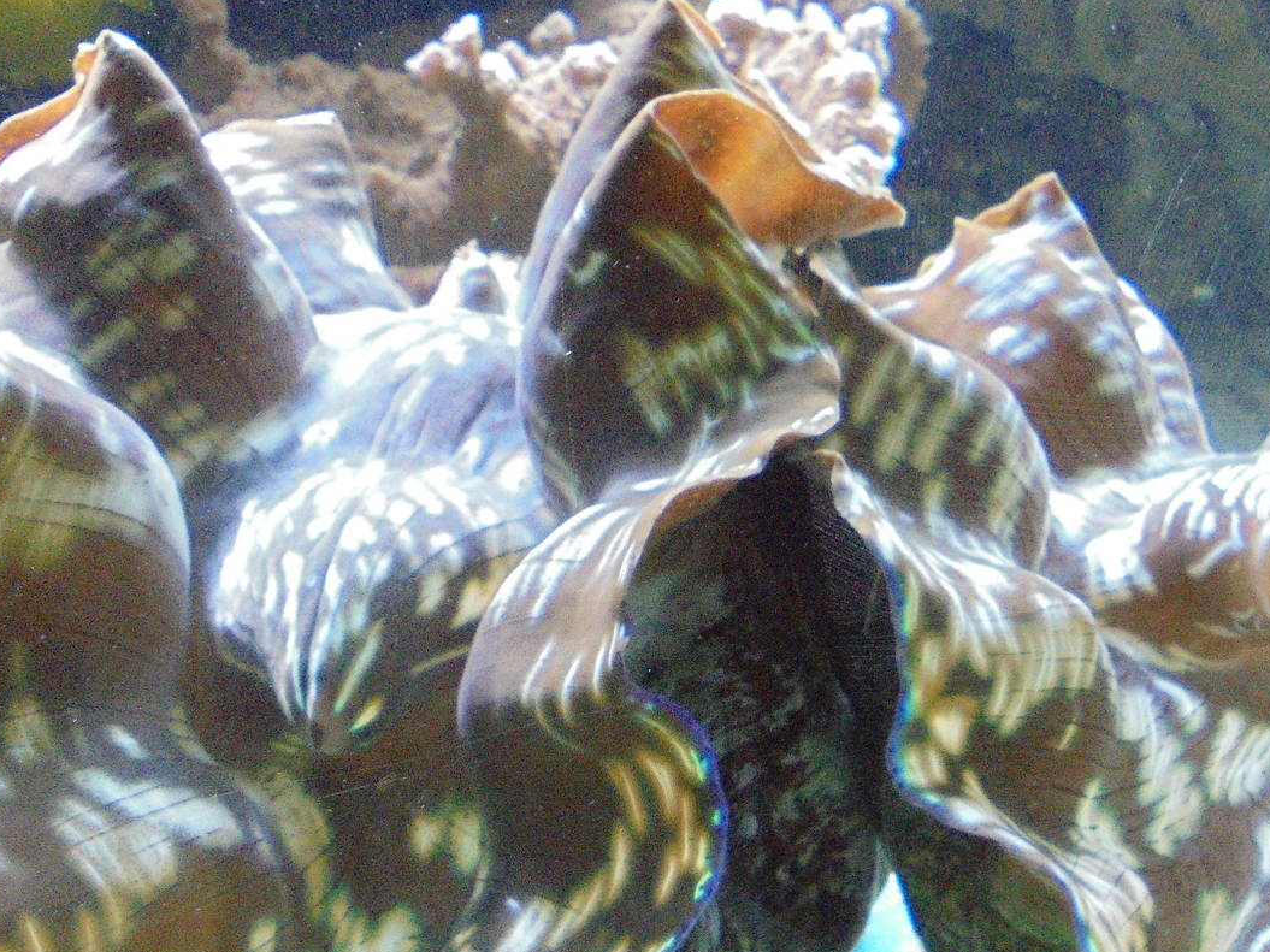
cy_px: 623
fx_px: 1614
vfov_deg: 32.6
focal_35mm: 44
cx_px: 699
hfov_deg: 42.9
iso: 800
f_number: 3.7
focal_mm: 5.3
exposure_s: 1/100
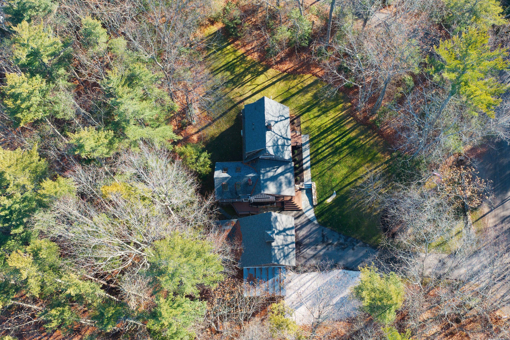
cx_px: 281
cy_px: 178
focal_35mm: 33
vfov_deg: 40.0
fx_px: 467
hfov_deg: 57.1
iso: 160
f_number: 2.8
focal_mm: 14.4
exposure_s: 1/500
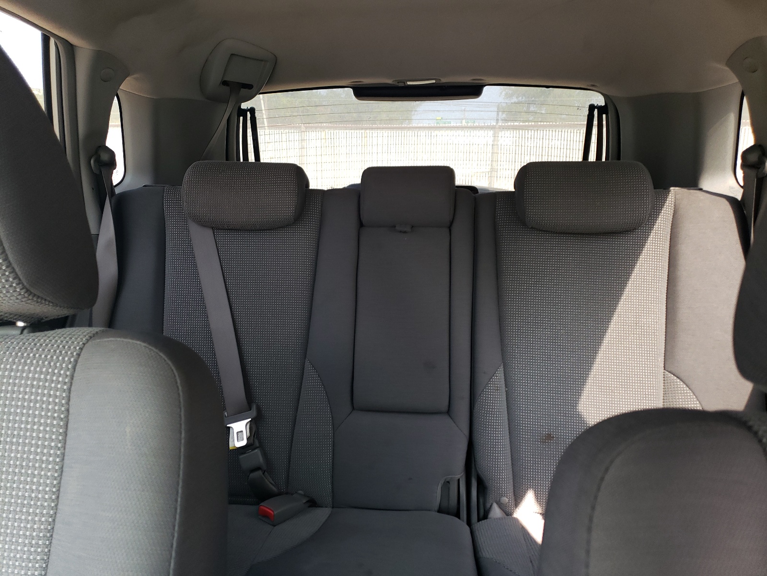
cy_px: 288
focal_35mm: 26
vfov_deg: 53.1
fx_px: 576
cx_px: 384
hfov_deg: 67.3
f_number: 1.5
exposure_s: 1/120
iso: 69
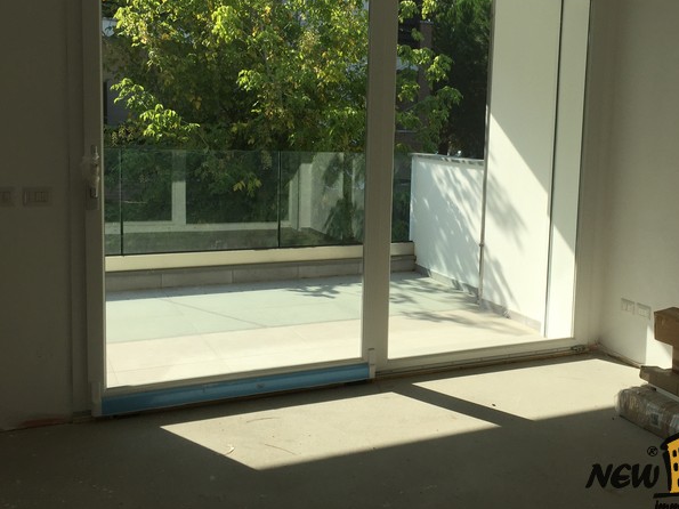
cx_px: 420
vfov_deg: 36.7
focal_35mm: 39
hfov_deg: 47.5
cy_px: 205
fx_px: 765
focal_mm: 4.15
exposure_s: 1/1163
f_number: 2.2
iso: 32
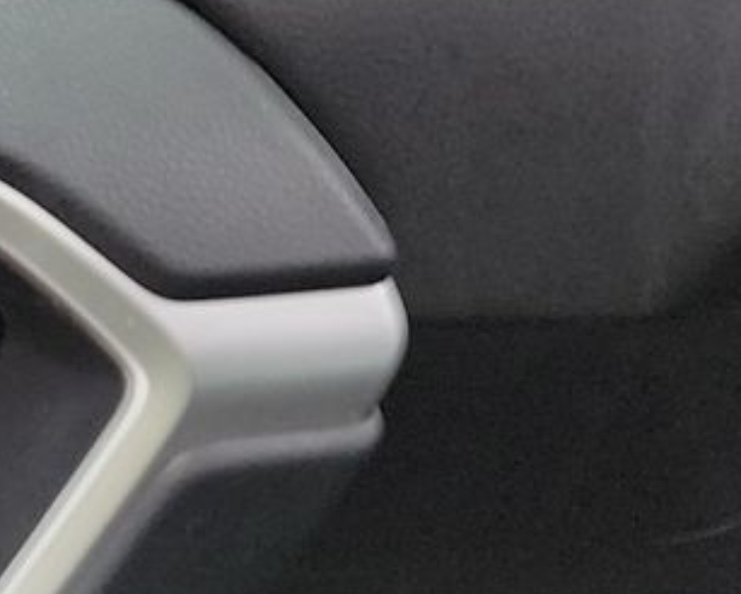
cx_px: -1108
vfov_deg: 12.1
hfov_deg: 12.1
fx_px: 2677
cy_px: 877
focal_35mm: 122
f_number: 1.8
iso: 153
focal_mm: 6.7
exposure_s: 1/59
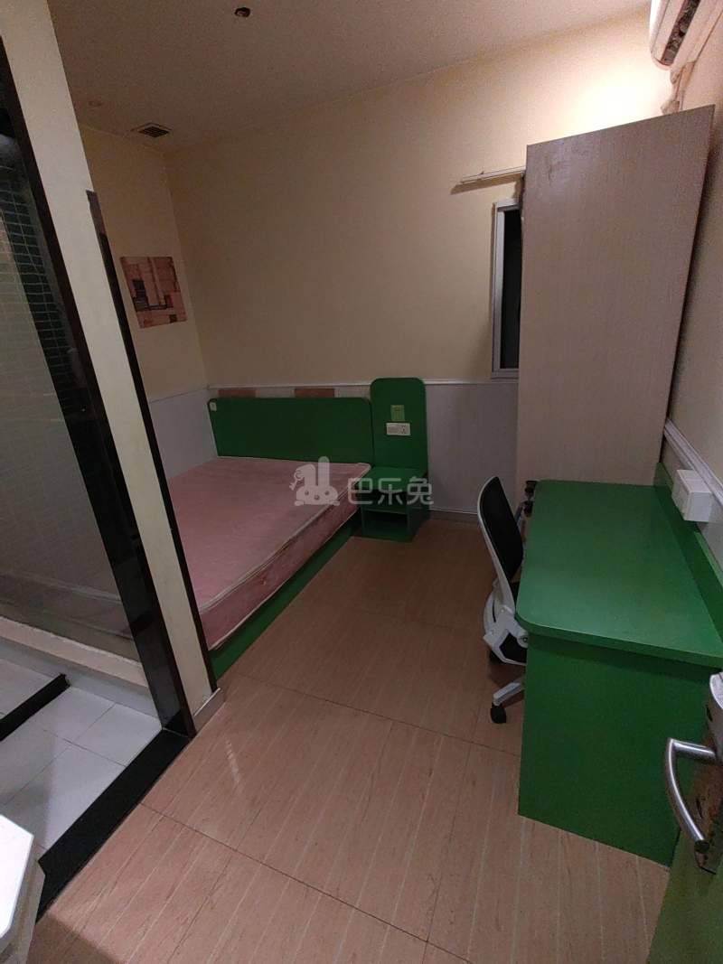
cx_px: 362
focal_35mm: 16
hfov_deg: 78.1
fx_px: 446
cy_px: 482
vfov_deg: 94.5
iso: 320
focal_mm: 1.68
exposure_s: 1/25
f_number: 2.2
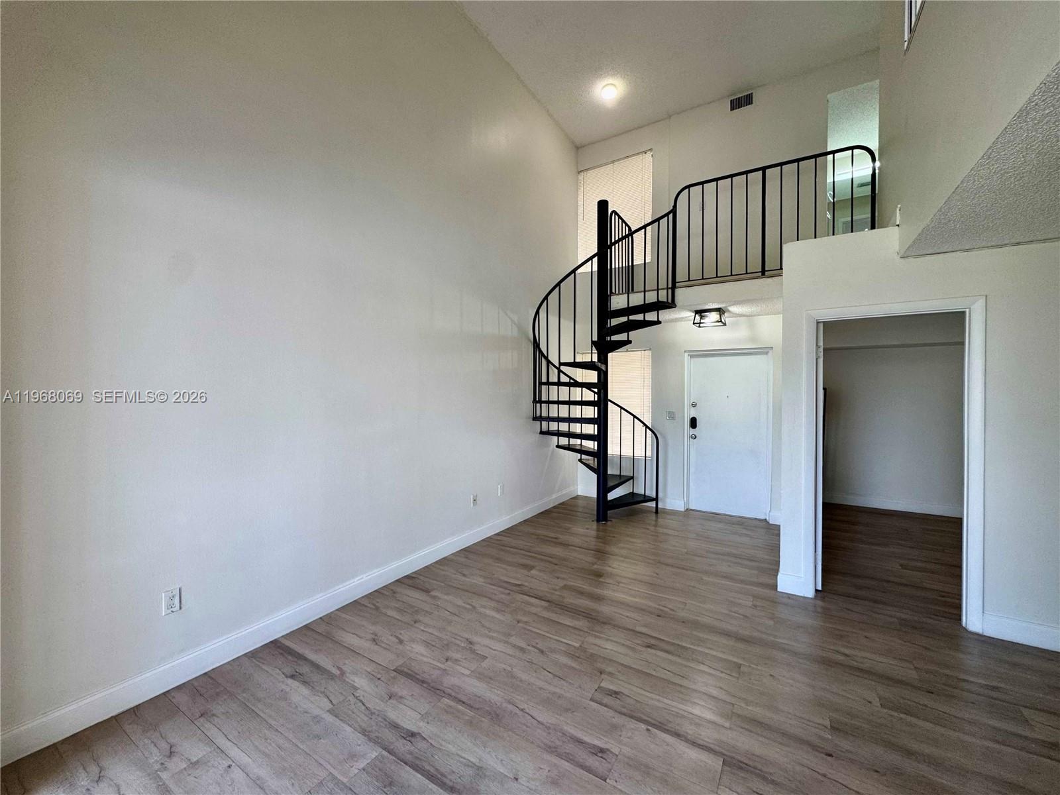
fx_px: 429
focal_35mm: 14
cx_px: 530
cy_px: 398
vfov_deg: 85.7
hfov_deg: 102.1
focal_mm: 2.22
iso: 125
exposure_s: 1/120
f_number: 2.2
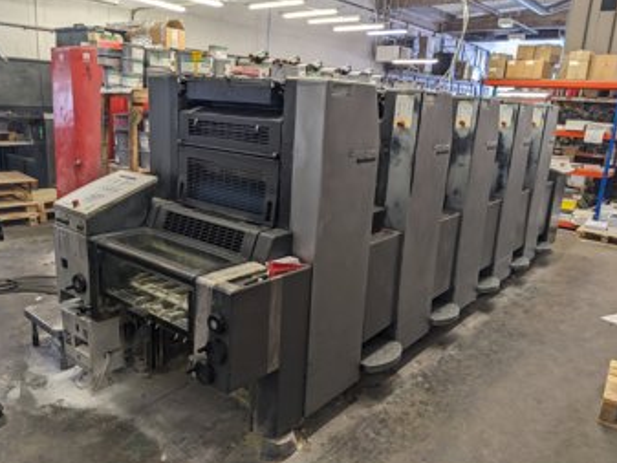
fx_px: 499
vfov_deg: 49.8
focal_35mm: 28
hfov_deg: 63.4
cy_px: 232
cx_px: 300
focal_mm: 4.38
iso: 41
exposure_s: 1/33.3
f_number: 1.73
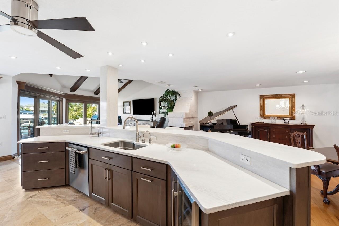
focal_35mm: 14
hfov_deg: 104.2
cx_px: 170
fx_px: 132
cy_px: 113
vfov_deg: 81.2
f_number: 8
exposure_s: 1/4
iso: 400
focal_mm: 14
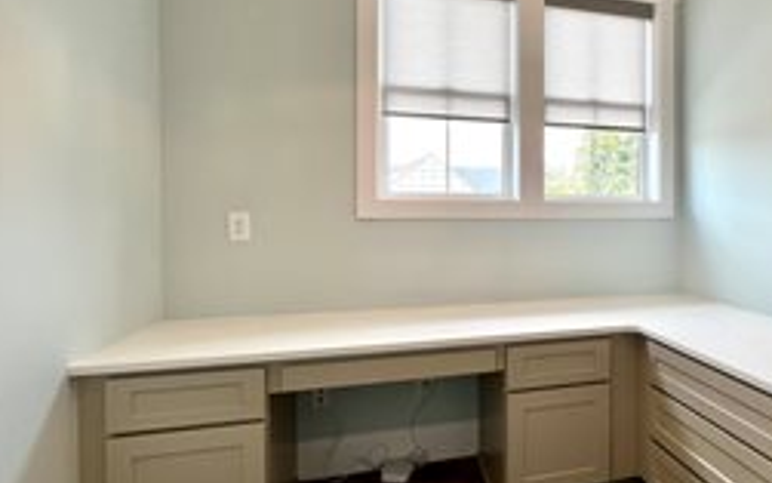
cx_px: 544
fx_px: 463
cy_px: 215
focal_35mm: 22
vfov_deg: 55.0
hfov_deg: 75.8
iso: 40
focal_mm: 1.57
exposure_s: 1/122
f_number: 1.8
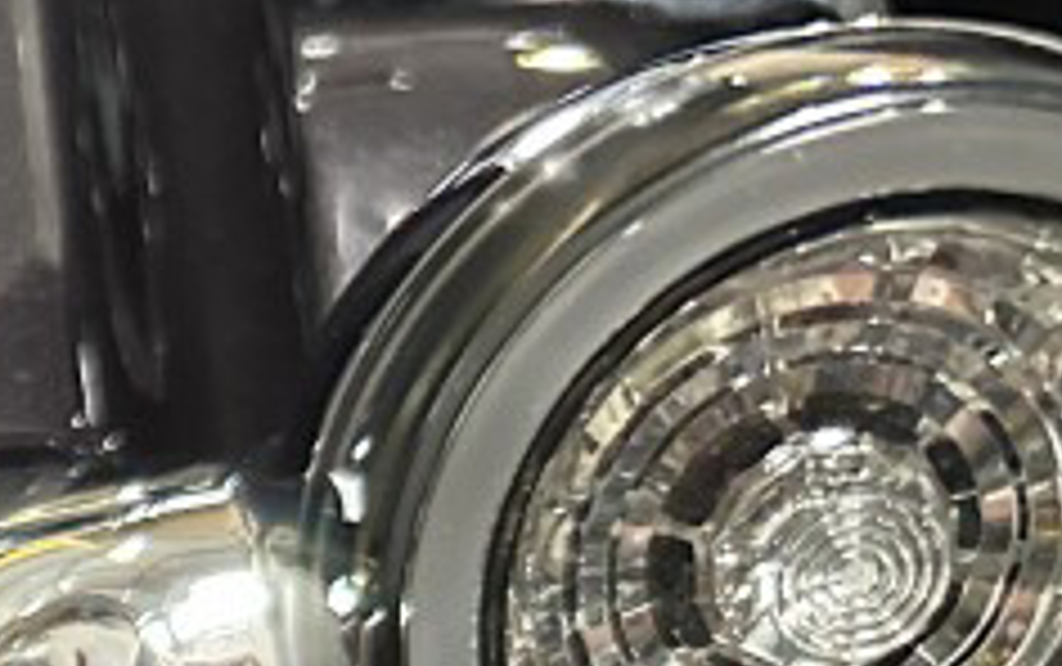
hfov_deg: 14.6
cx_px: -1118
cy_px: 1530
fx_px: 3332
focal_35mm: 115
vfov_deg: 10.1
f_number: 1.78
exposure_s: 1/60
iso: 640
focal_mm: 6.86
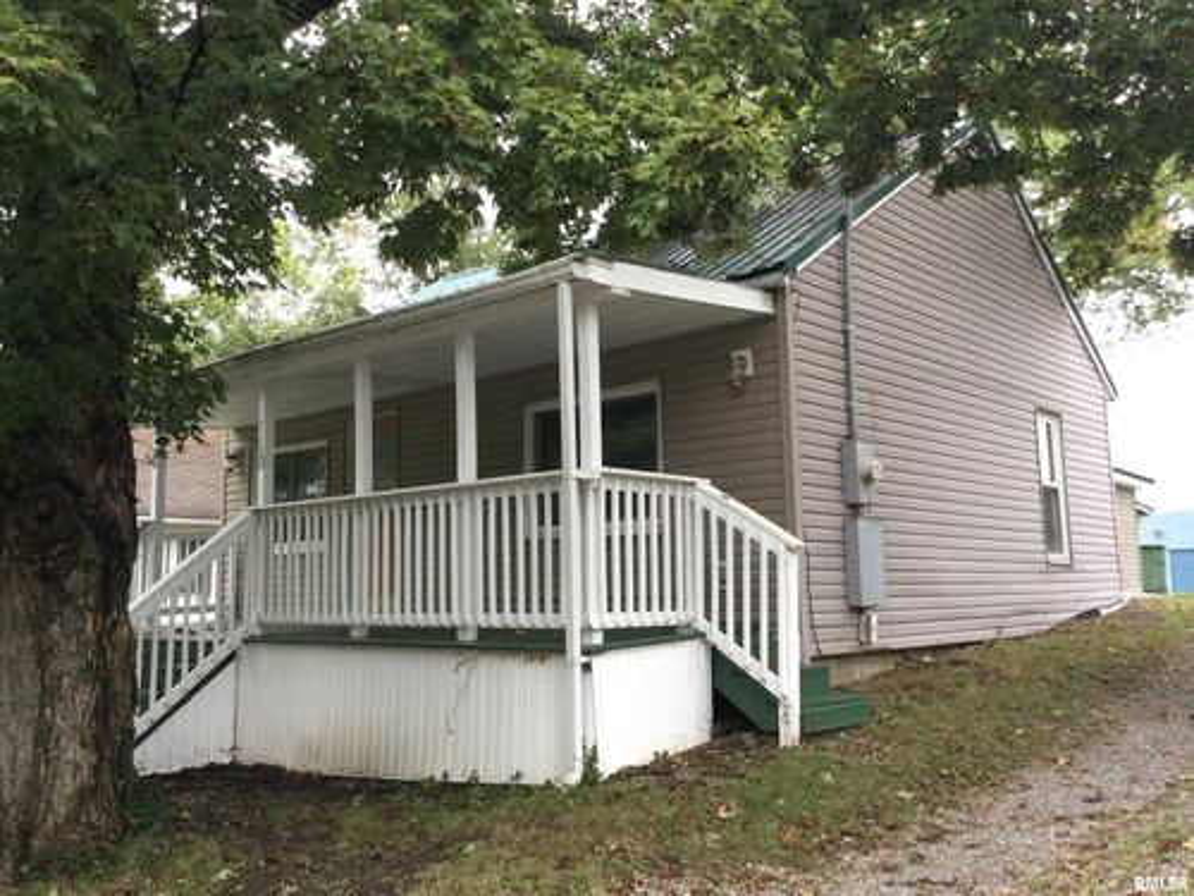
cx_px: 597
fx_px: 1069
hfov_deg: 58.4
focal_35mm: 31
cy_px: 448
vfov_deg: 45.4
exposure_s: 1/30
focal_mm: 3.3
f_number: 2.4
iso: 80
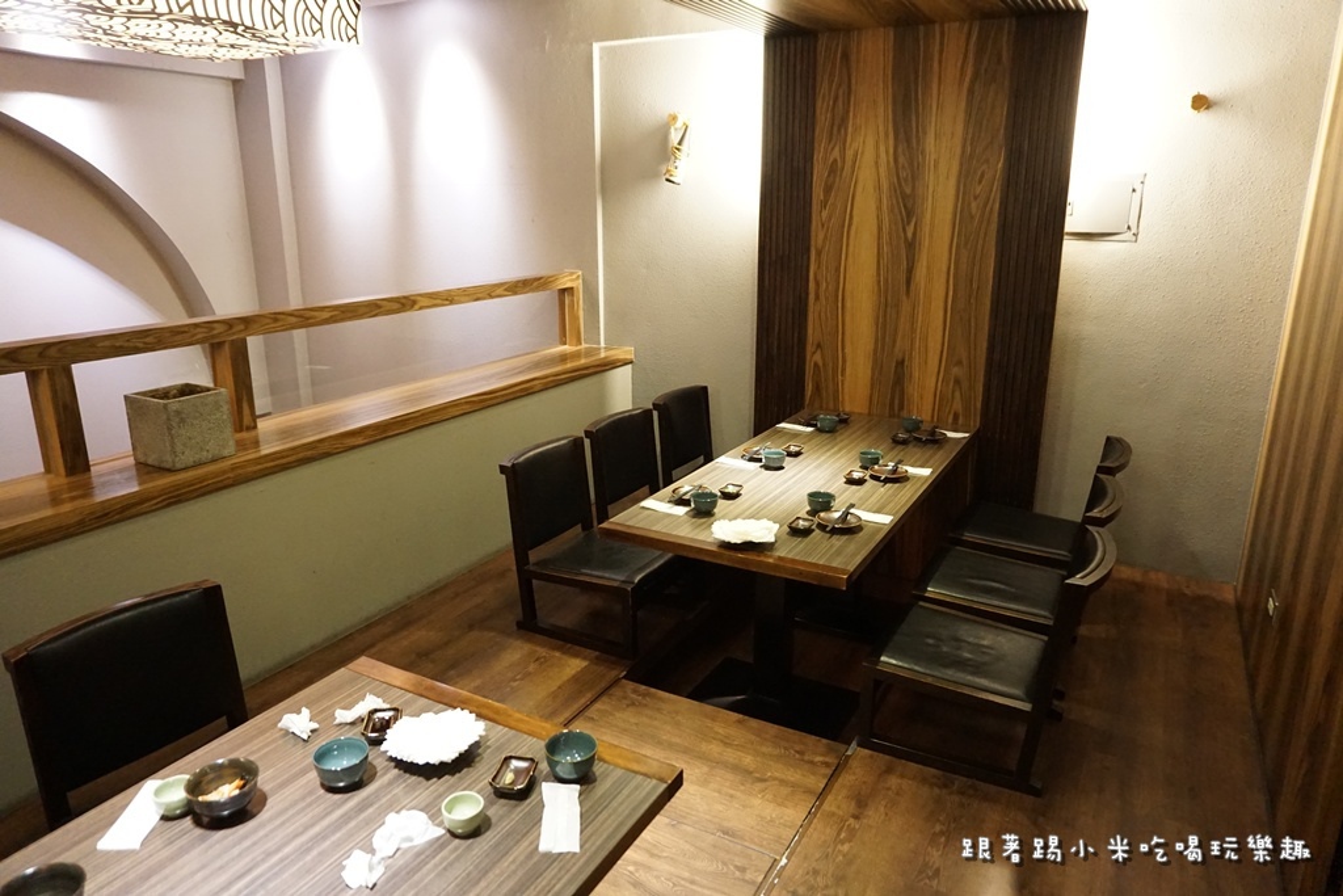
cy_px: 448
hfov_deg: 73.7
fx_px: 895
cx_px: 672
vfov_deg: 53.1
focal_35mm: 24
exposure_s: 1/15
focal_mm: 16
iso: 3200
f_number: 3.5
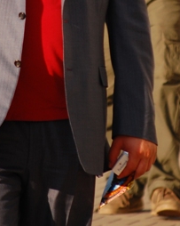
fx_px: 5664
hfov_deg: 1.8
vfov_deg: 2.3
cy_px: 18
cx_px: 73
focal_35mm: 850
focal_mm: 200
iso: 200
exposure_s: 1/500
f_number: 5.6
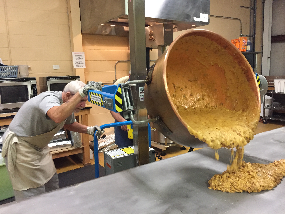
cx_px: 142
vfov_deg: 48.2
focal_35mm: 29
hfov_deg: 61.7
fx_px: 239
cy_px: 107
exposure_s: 1/30
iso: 250
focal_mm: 4.15
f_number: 2.2
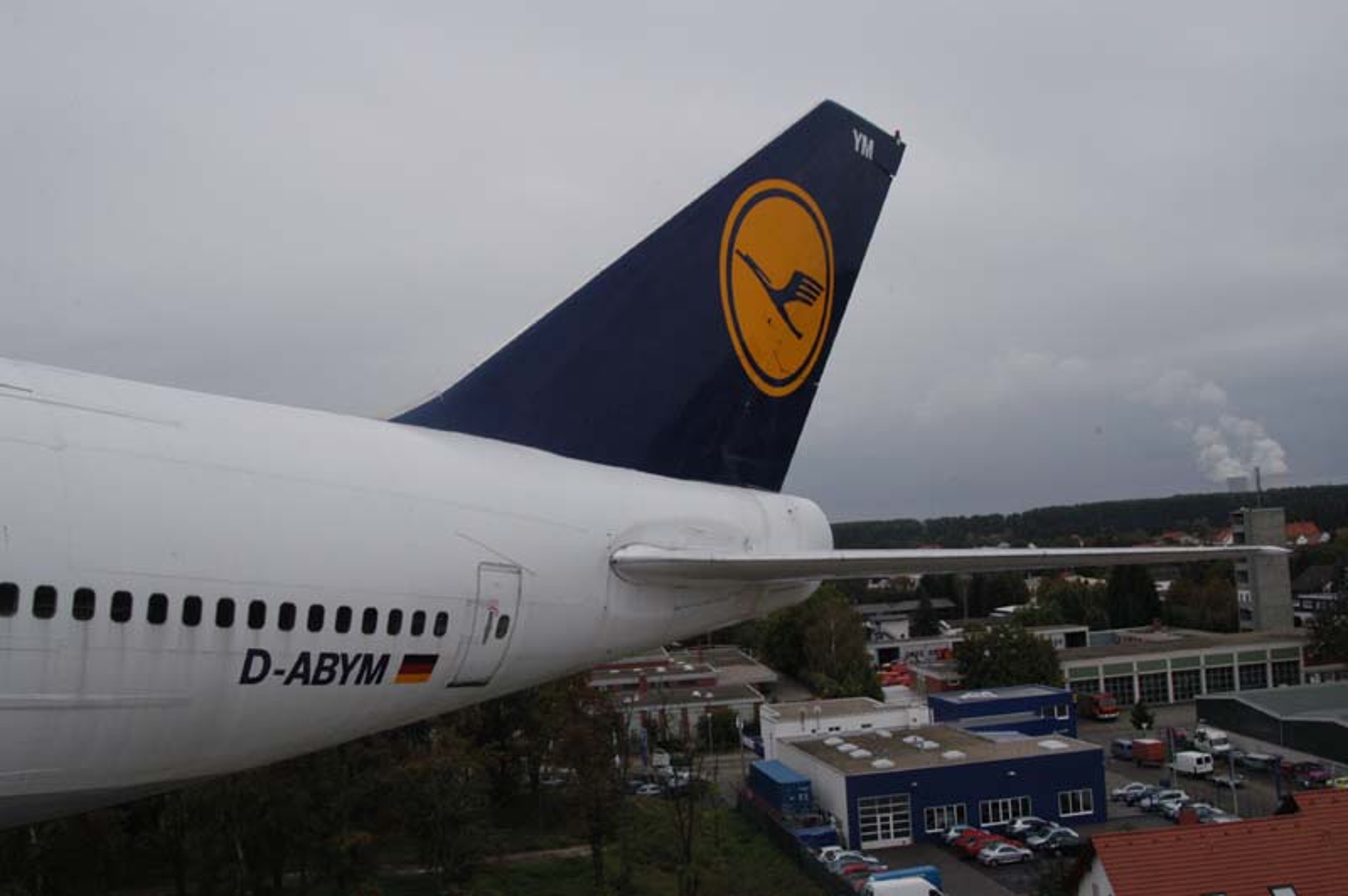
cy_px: 448
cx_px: 674
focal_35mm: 36
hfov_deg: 53.2
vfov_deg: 36.8
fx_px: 1347
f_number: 11
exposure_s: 1/500
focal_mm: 24
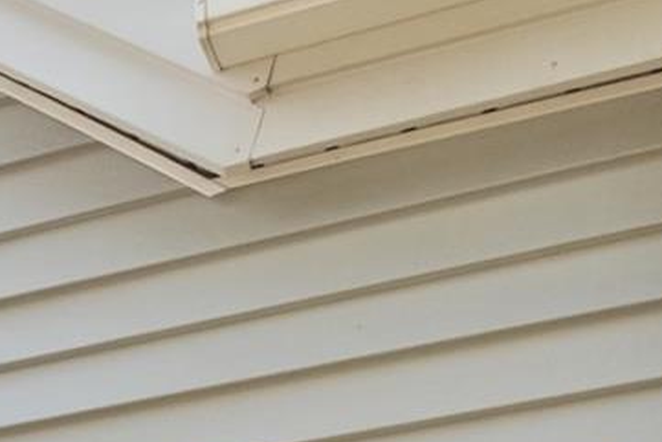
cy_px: 1189
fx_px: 1876
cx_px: -484
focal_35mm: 102
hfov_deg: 17.0
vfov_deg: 10.7
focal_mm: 12
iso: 640
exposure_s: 1/125
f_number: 8
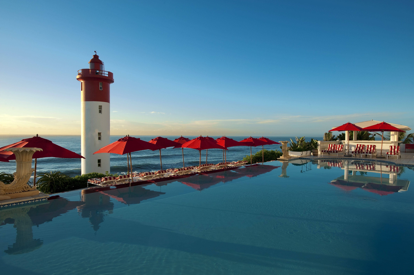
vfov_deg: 57.2
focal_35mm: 22
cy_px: 138
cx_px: 207
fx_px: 253
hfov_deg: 78.6
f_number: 9.5
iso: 200
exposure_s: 1/180
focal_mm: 22
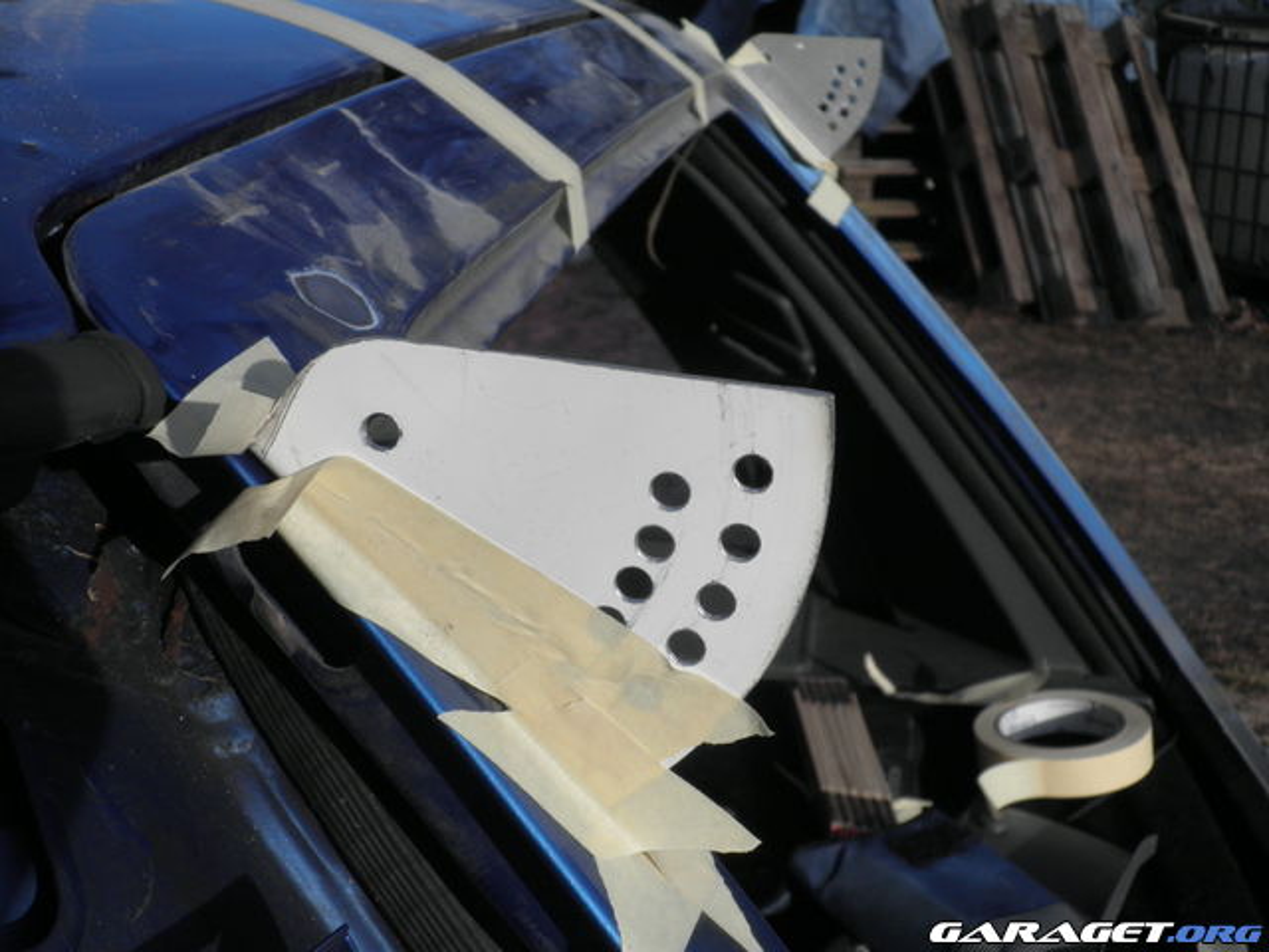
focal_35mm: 51
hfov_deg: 37.5
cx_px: 634
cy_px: 476
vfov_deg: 28.6
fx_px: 1870
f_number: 11.2
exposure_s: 1/100
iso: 80
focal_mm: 9
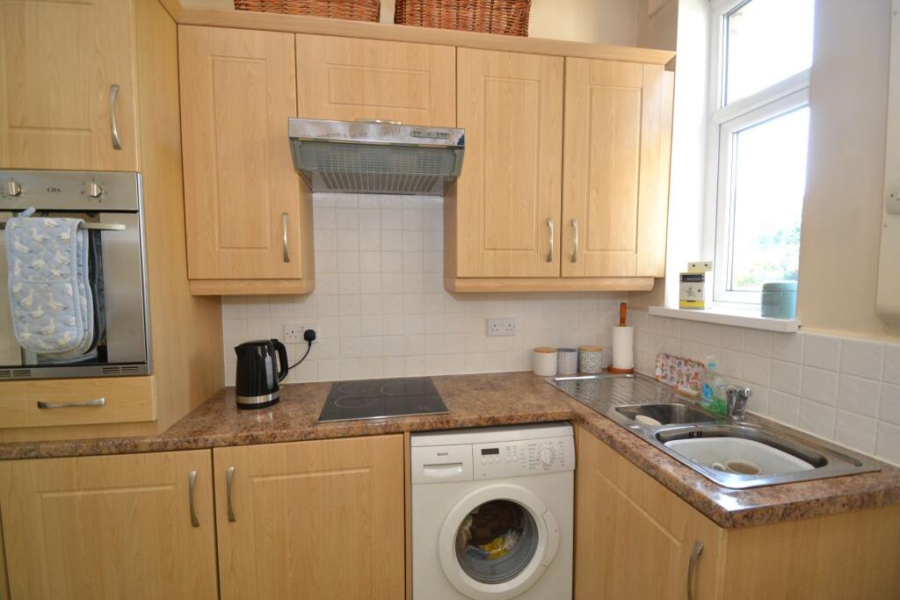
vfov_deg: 77.3
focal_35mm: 15
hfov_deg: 100.4
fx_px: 375
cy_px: 300
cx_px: 450
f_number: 3.5
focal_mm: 10
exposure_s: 1/60
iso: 640
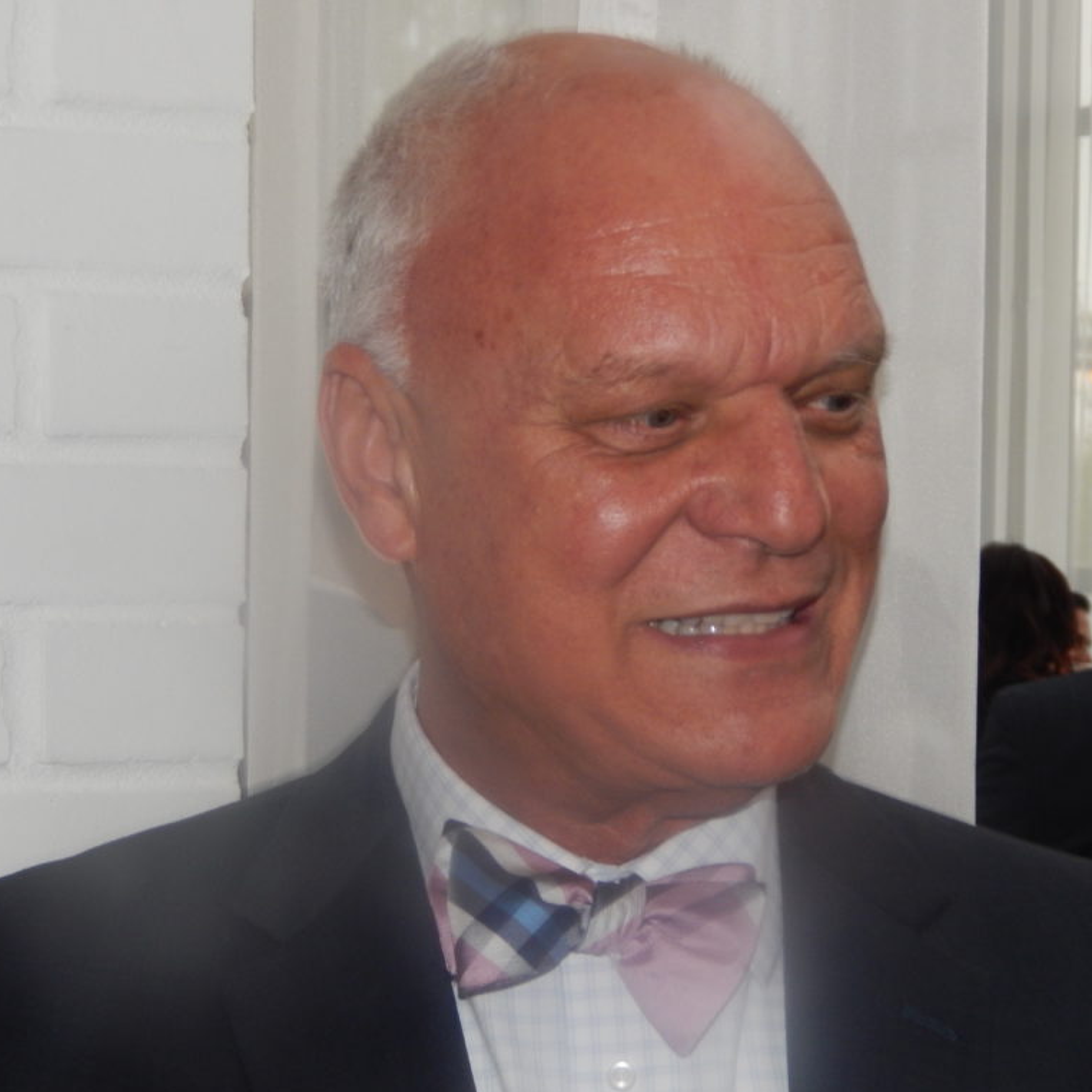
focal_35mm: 102
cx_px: 485
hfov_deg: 17.1
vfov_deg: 17.1
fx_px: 3640
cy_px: 548
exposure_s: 1/30
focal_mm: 15.3
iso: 200
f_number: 4.3
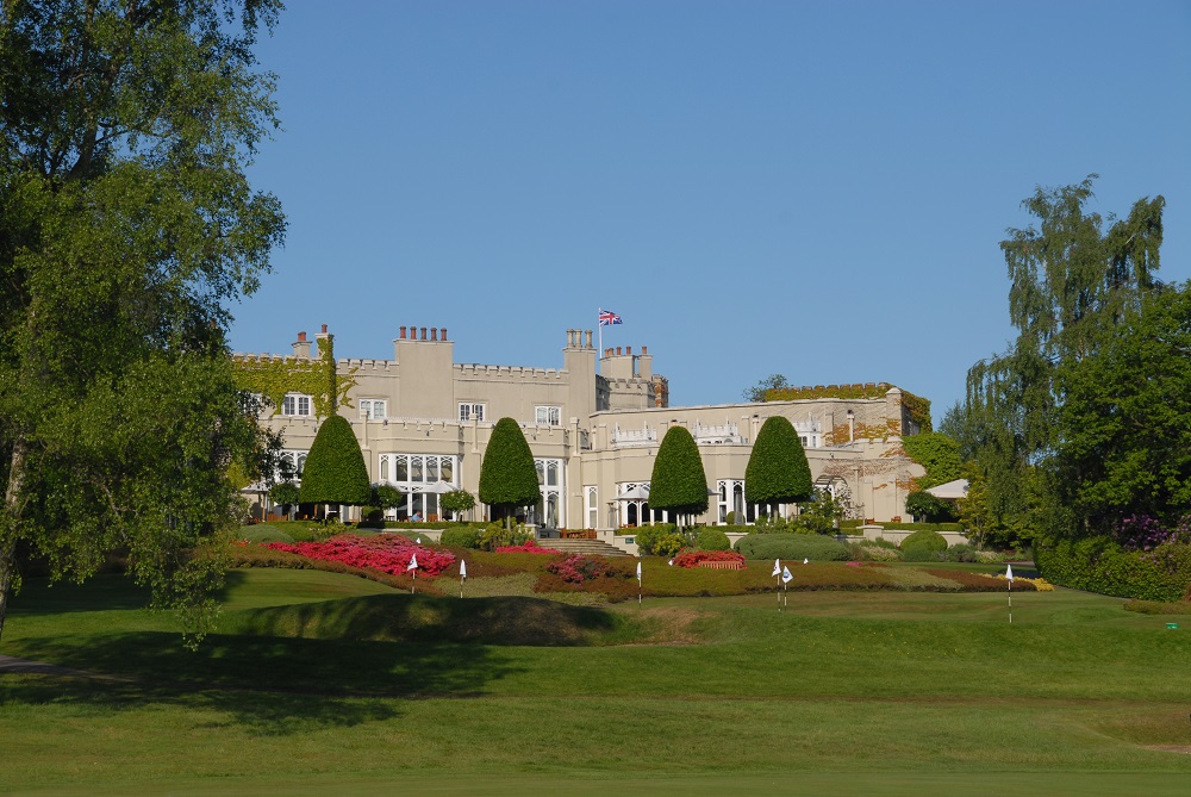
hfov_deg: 20.9
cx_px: 596
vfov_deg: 14.1
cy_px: 398
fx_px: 3229
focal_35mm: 98
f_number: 9
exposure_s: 1/250
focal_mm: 65
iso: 125
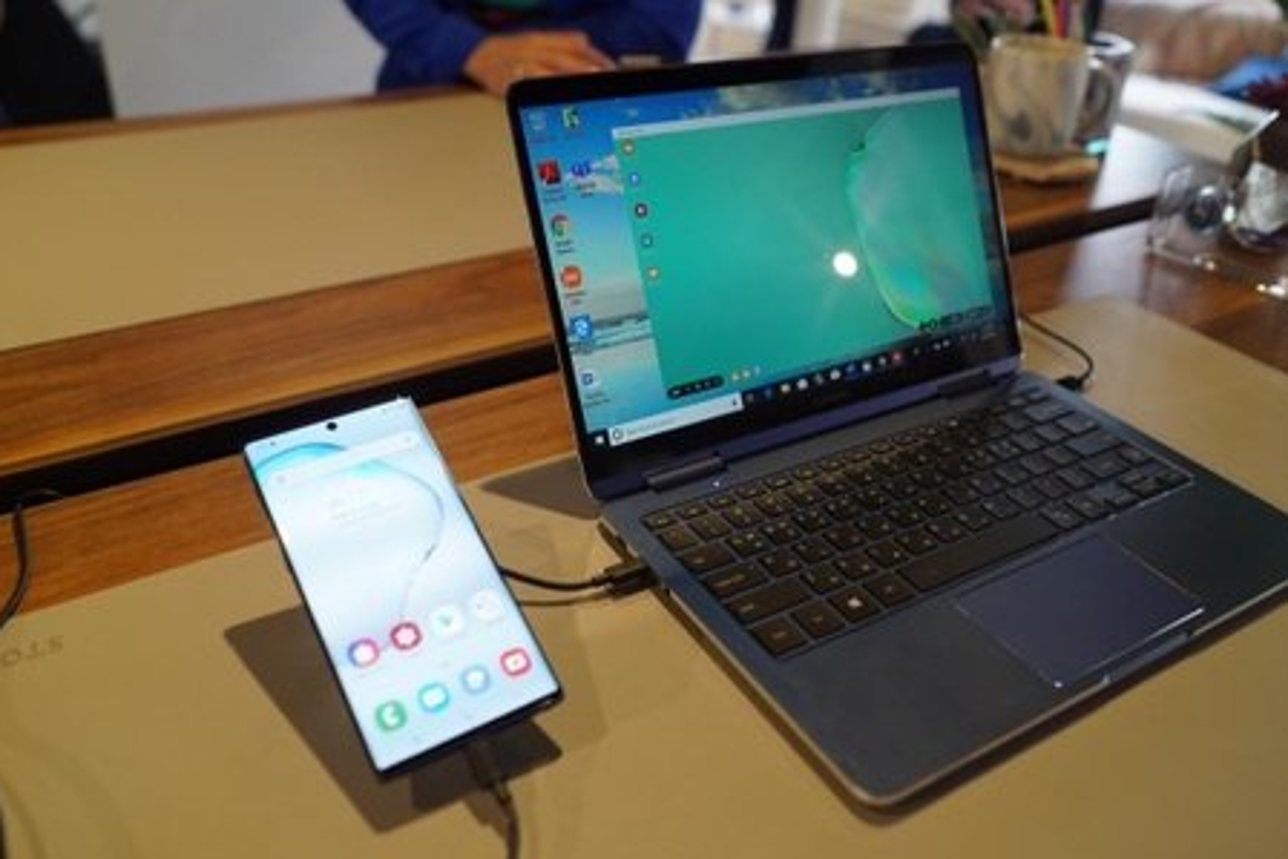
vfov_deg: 43.6
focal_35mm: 30
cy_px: 405
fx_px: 1074
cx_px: 684
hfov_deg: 61.9
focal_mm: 28
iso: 1600
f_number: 3.2
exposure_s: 1/160
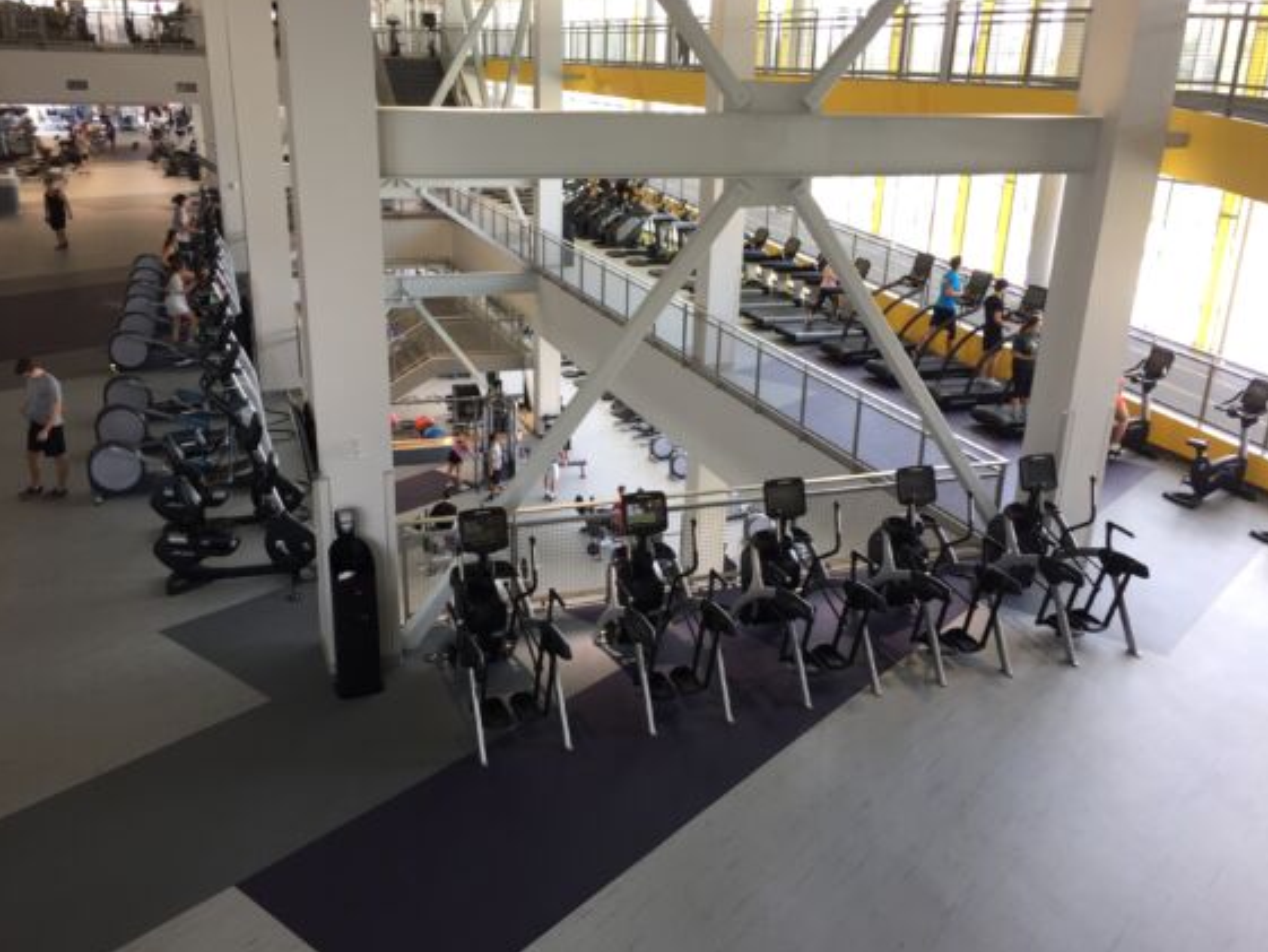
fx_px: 1136
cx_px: 624
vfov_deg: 45.5
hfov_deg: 58.3
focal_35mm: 31
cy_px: 488
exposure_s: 1/40
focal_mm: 4.15
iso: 40
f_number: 2.2
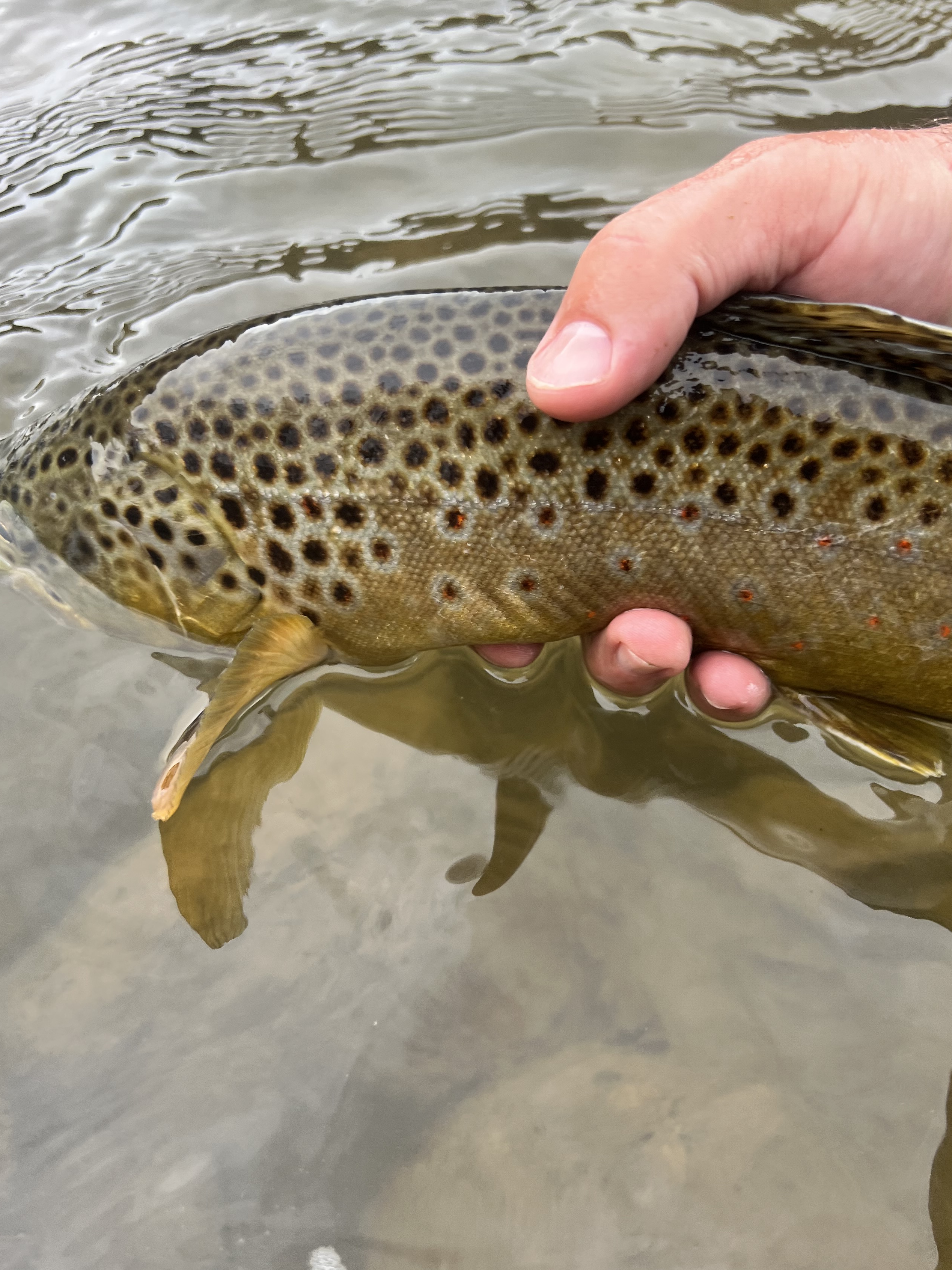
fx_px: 1137
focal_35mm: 31
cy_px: 673
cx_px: 473
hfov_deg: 45.4
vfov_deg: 58.3
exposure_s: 1/272
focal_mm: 5.7
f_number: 1.5
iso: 40
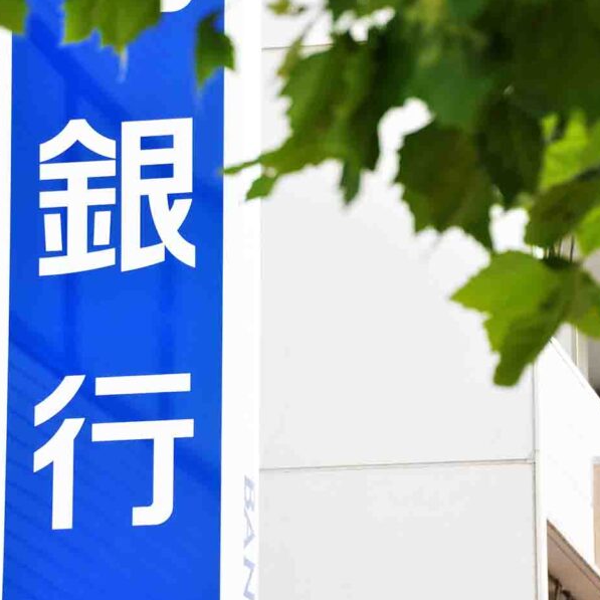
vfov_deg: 7.6
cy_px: 309
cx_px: 274
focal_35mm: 229
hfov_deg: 7.6
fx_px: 4491
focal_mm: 105
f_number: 6.3
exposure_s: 1/25
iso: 200
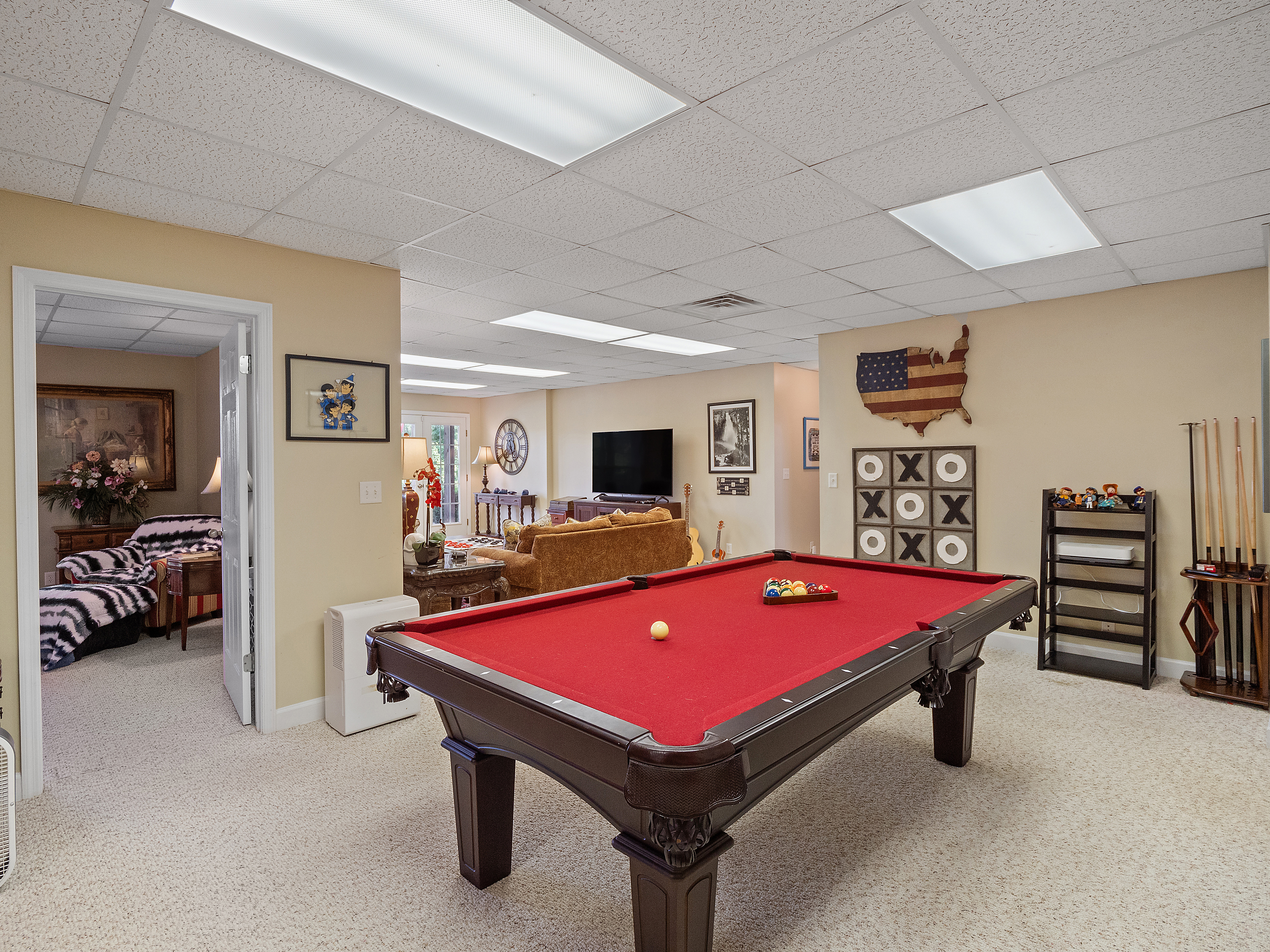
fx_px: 660
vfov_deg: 71.6
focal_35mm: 18
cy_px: 476
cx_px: 635
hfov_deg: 87.8
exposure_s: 1/25
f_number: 5.6
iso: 400
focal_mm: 9
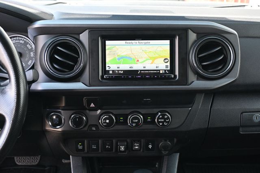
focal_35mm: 44
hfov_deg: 45.0
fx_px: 314
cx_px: 130
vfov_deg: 30.8
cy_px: 86
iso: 1000
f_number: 4.8
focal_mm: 29
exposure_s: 1/125
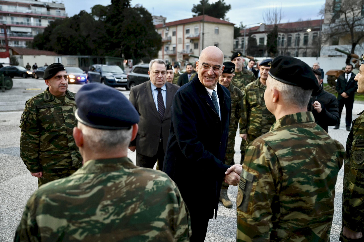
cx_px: 182
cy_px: 121
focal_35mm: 30
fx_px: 308
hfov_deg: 61.1
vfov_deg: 42.9
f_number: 2.8
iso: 2000
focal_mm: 30.5
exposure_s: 1/200
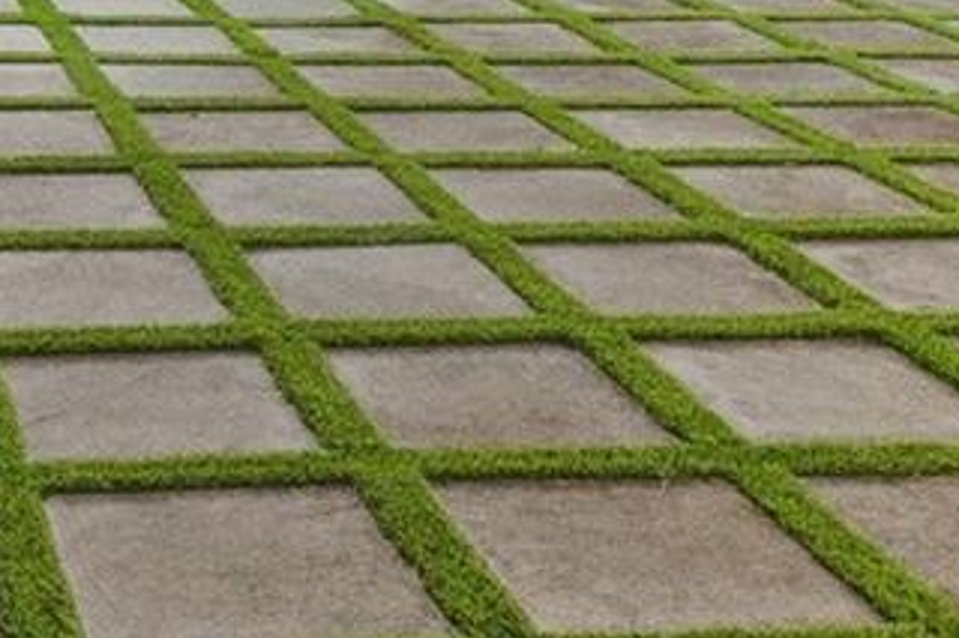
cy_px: -211
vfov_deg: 18.0
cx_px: 42
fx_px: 1864
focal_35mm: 70
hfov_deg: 27.5
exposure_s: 1.6
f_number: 8
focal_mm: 14
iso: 200
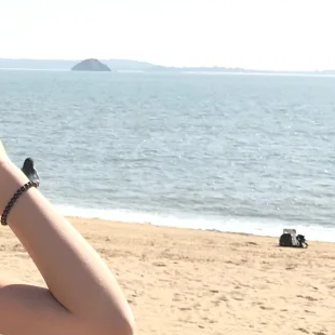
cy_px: 177
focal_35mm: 115
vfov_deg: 15.2
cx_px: -131
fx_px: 1259
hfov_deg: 14.4
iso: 20
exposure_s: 1/2398
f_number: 1.8
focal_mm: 3.99
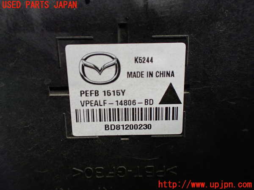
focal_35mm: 30
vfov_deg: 46.8
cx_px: 127
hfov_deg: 60.0
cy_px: 95
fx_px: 220
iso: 800
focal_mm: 5.4
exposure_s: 1/125
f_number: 2.3
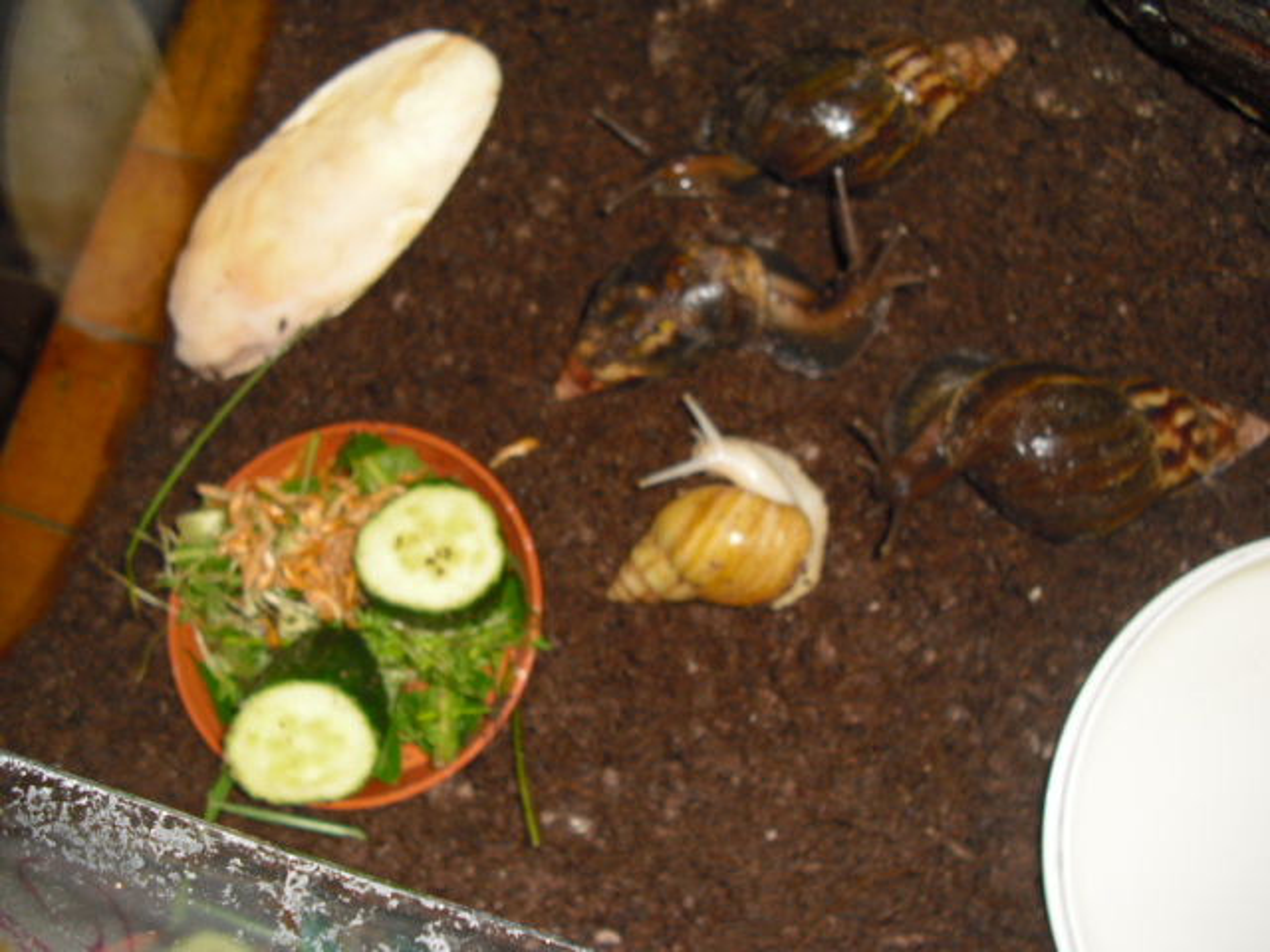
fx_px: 1394
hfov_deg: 49.0
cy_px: 476
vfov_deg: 37.7
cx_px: 635
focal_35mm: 38
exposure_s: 1/60
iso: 100
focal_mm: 6.2
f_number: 2.8
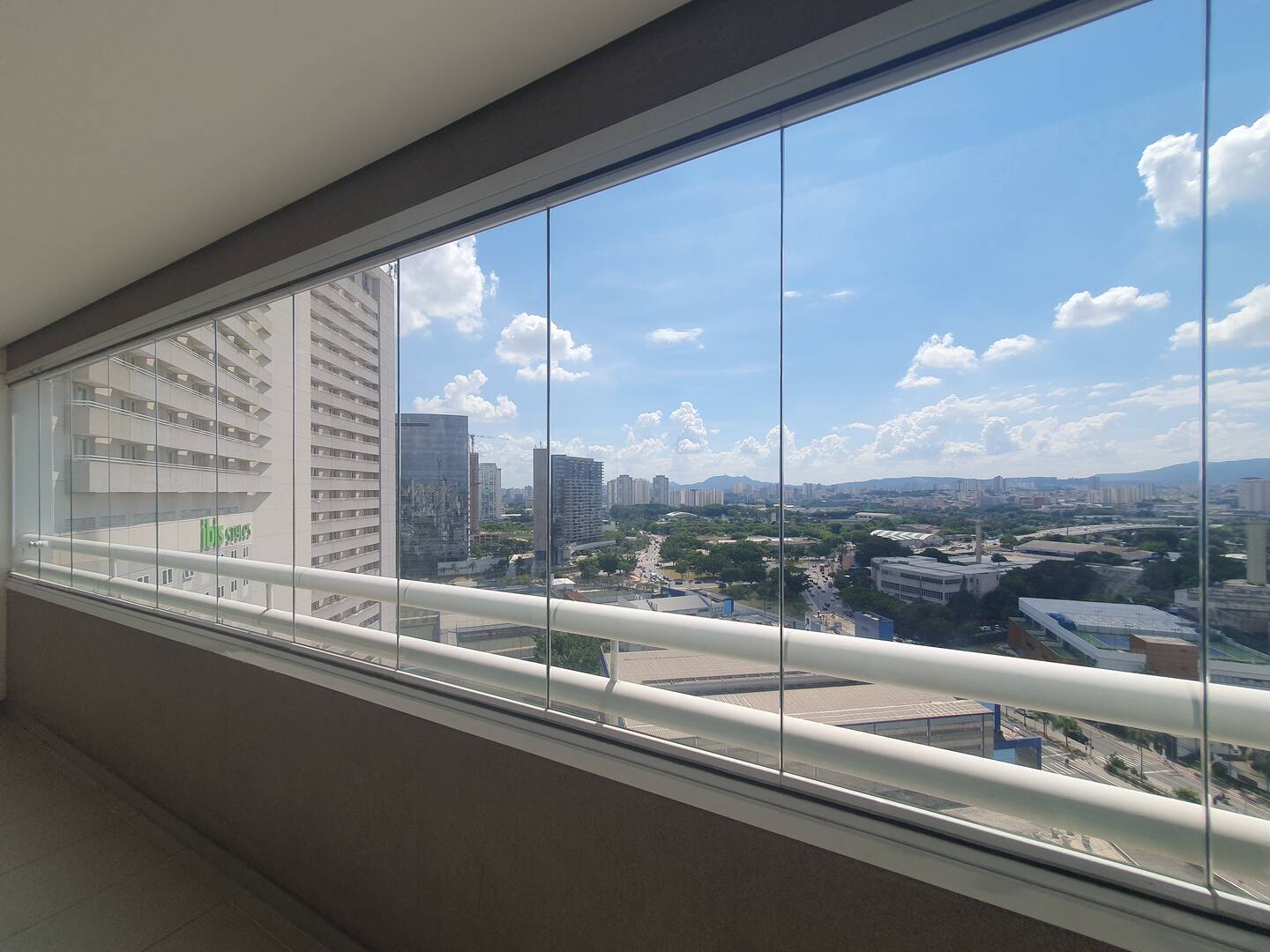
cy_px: 476
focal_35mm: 13
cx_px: 635
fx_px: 477
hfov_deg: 106.2
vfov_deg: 89.9
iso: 50
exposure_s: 1/1508
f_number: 2.2
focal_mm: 1.8
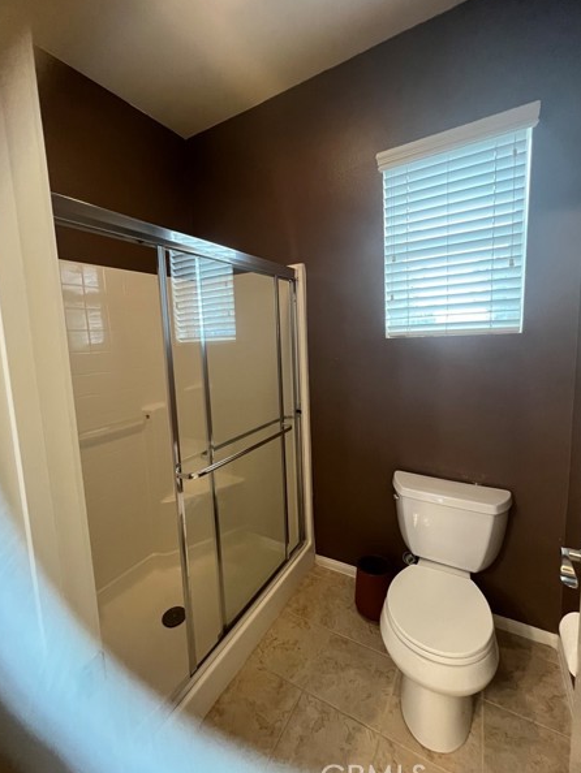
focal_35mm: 14
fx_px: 313
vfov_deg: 102.0
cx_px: 277
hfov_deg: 85.7
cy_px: 379
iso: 500
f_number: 1.8
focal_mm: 1.57
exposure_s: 1/60
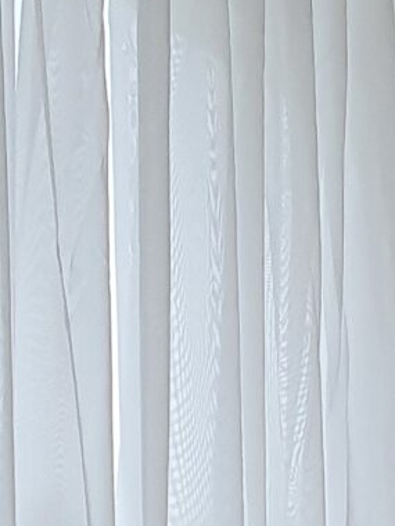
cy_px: 1087
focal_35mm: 175
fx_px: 2663
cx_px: 355
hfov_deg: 8.5
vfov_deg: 10.3
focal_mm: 4.32
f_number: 2.4
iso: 64
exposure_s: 1/100
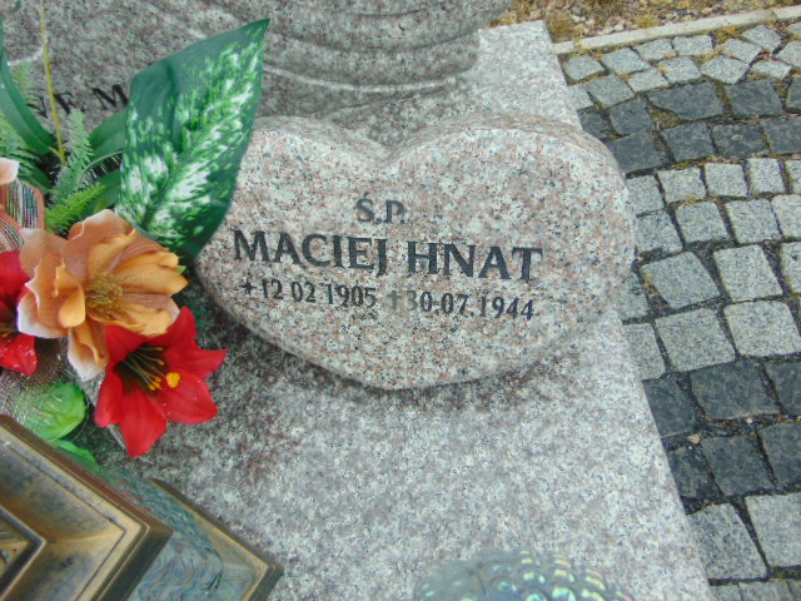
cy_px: 300
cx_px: 400
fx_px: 578
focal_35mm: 25
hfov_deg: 69.4
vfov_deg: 54.9
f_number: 3
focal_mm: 4.5
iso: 80
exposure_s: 1/250
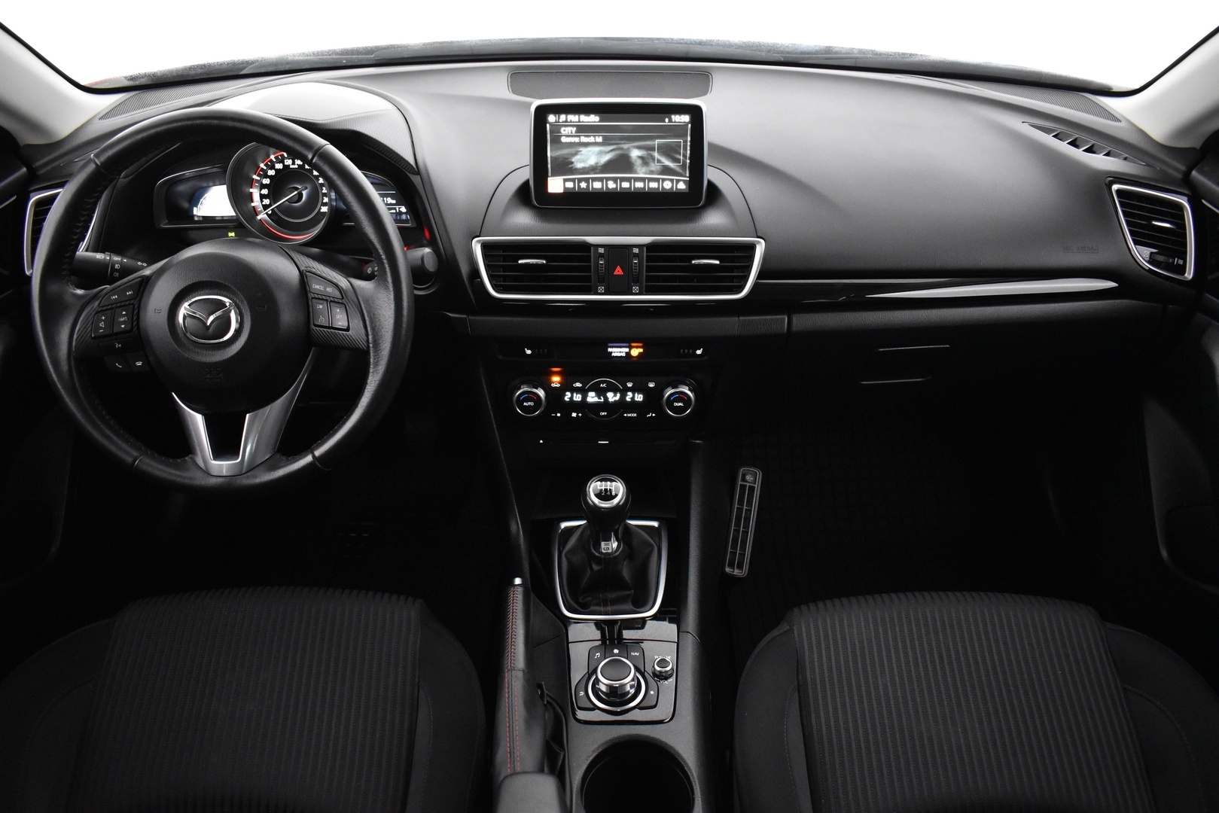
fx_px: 914
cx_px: 610
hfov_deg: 67.4
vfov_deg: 47.9
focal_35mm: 27
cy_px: 406
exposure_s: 1/40
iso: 3200
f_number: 3.5
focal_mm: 18
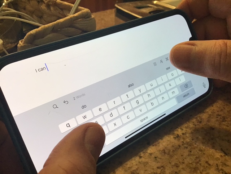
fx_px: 207
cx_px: 116
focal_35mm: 31
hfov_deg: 58.4
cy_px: 87
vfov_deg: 45.4
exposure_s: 1/30
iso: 40
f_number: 2.4
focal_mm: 3.3
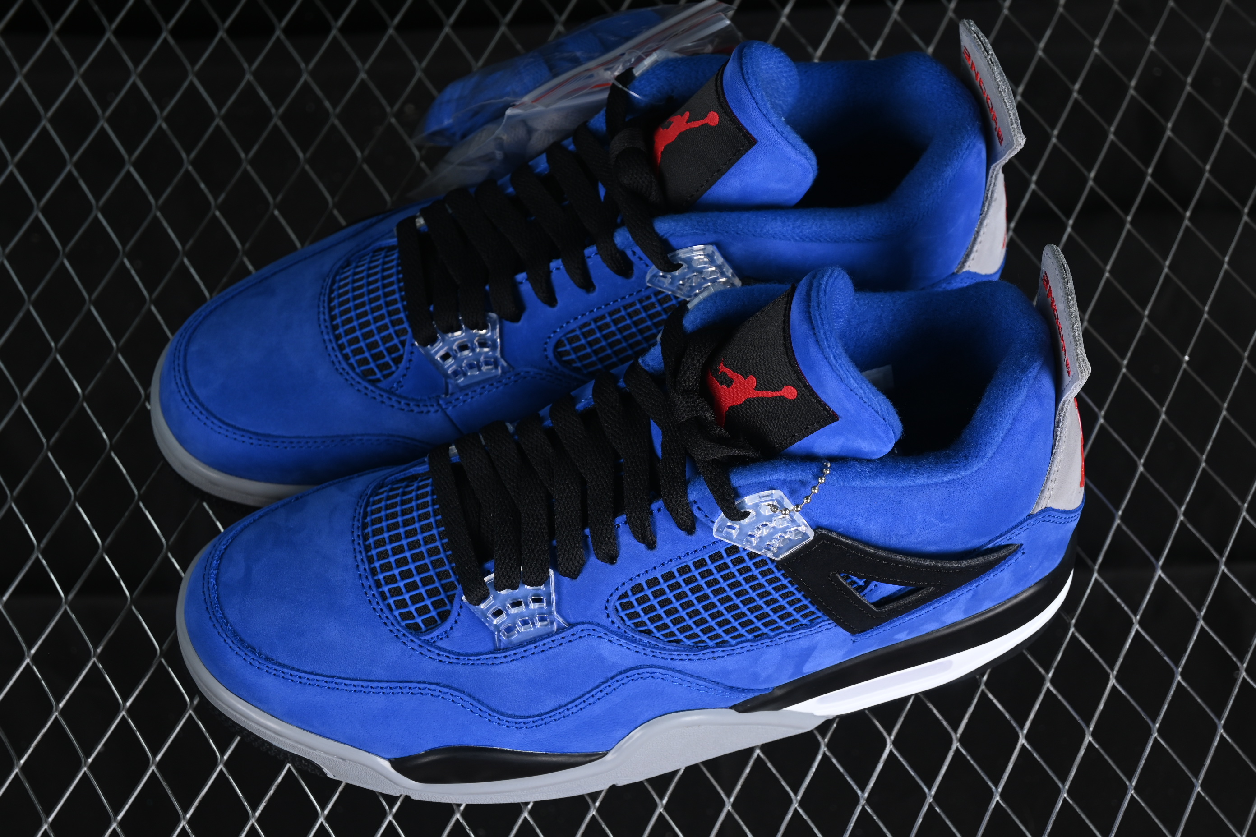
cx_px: 628
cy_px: 418
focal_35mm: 75
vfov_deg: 18.2
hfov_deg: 27.0
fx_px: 2616
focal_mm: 50
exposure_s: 1/40
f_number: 6.3
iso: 160
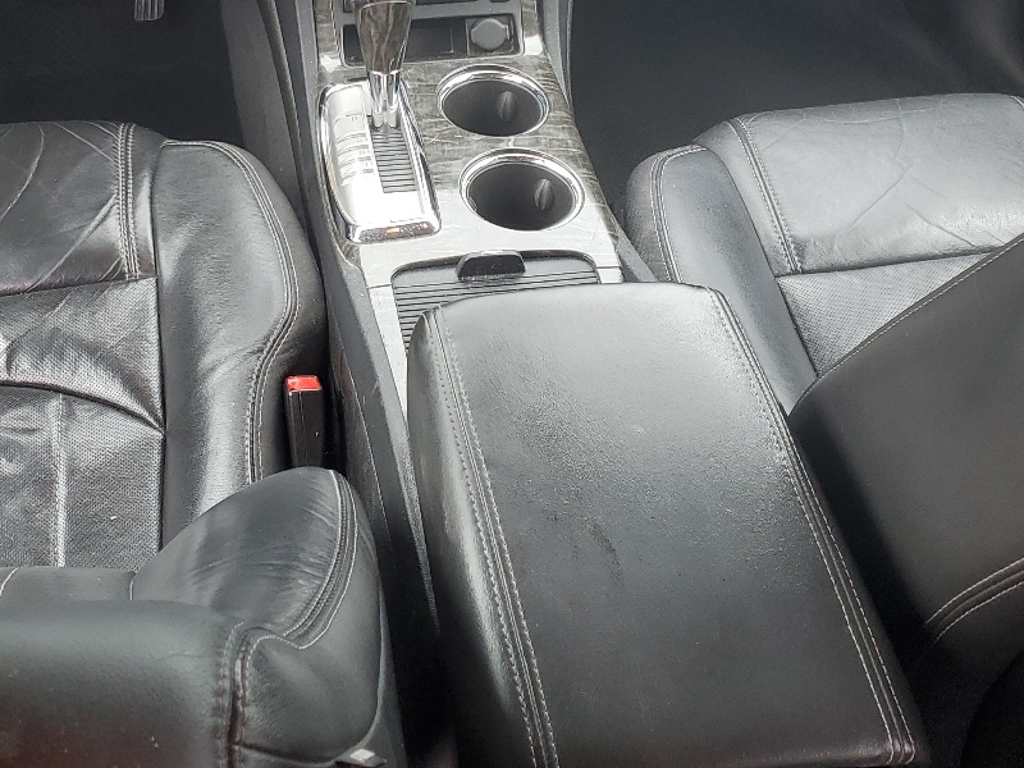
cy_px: 134
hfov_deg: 36.5
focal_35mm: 52
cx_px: 348
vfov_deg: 27.4
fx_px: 1538
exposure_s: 1/120
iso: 53
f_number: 1.5
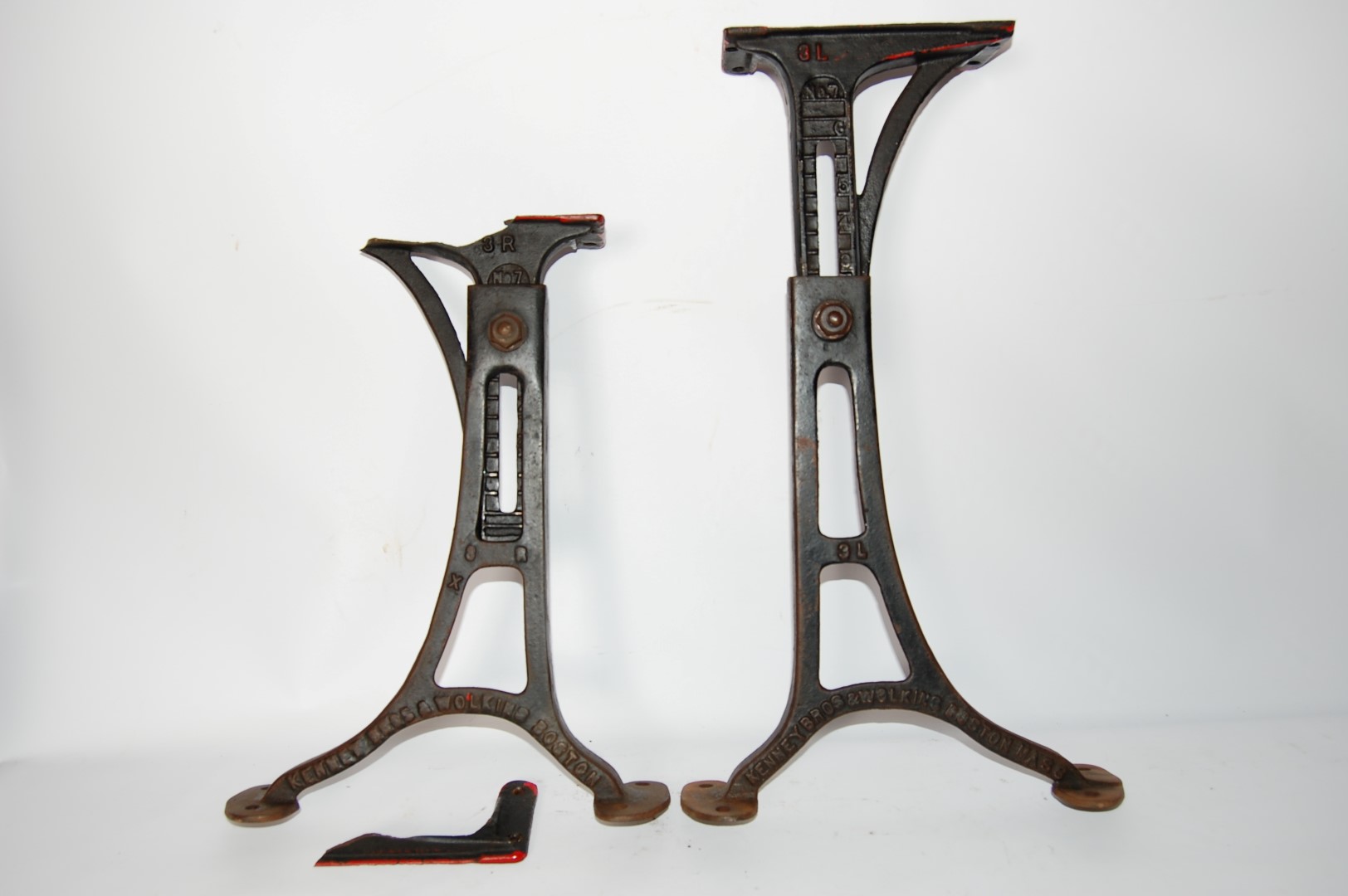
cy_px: 448
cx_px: 674
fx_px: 1235
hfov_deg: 57.3
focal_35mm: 33
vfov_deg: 39.9
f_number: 5.6
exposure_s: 1/125
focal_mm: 22
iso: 200
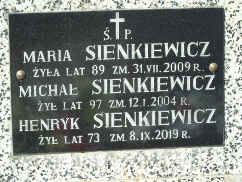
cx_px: 121
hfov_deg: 12.2
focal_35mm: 162
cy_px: 91
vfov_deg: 9.2
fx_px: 1133
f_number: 4.9
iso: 80
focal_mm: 29
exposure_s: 1/250
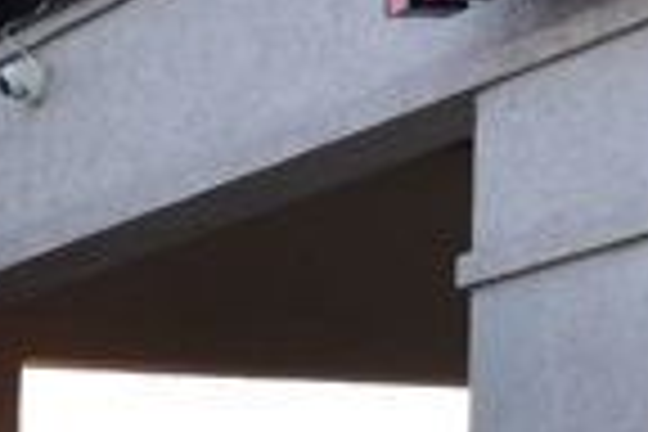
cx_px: -1296
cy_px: 1008
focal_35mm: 225
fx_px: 4042
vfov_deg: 5.9
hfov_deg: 7.9
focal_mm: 21
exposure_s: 1/60
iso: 400
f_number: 8
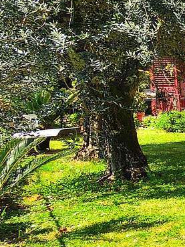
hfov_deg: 10.6
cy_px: 148
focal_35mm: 80
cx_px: 588
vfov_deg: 24.4
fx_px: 570
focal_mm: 10
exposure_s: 1/320
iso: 200
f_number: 10
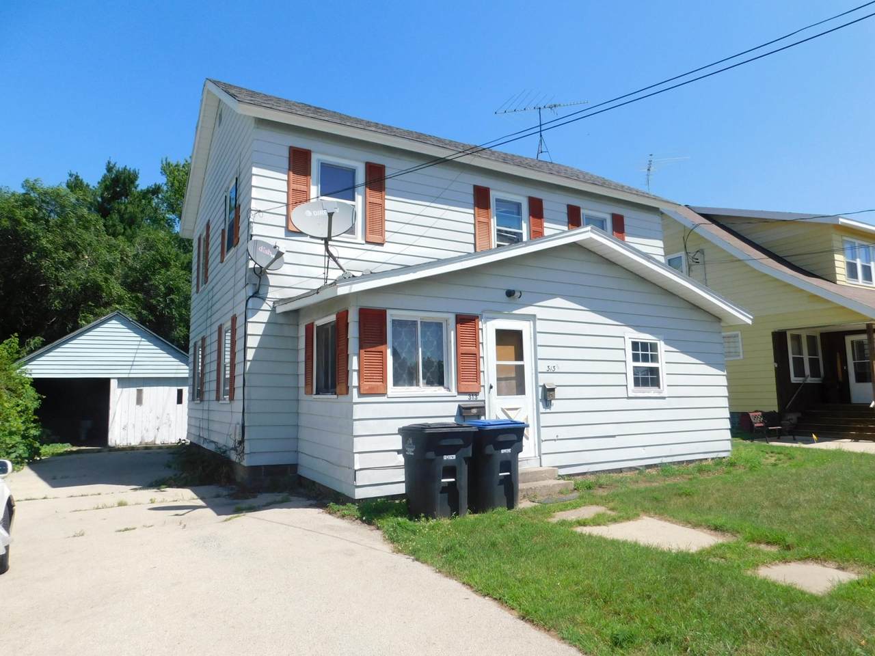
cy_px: 328
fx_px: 581
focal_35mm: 23
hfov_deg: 73.9
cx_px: 438
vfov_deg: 58.9
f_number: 3
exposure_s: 1/1250
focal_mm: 4
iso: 125
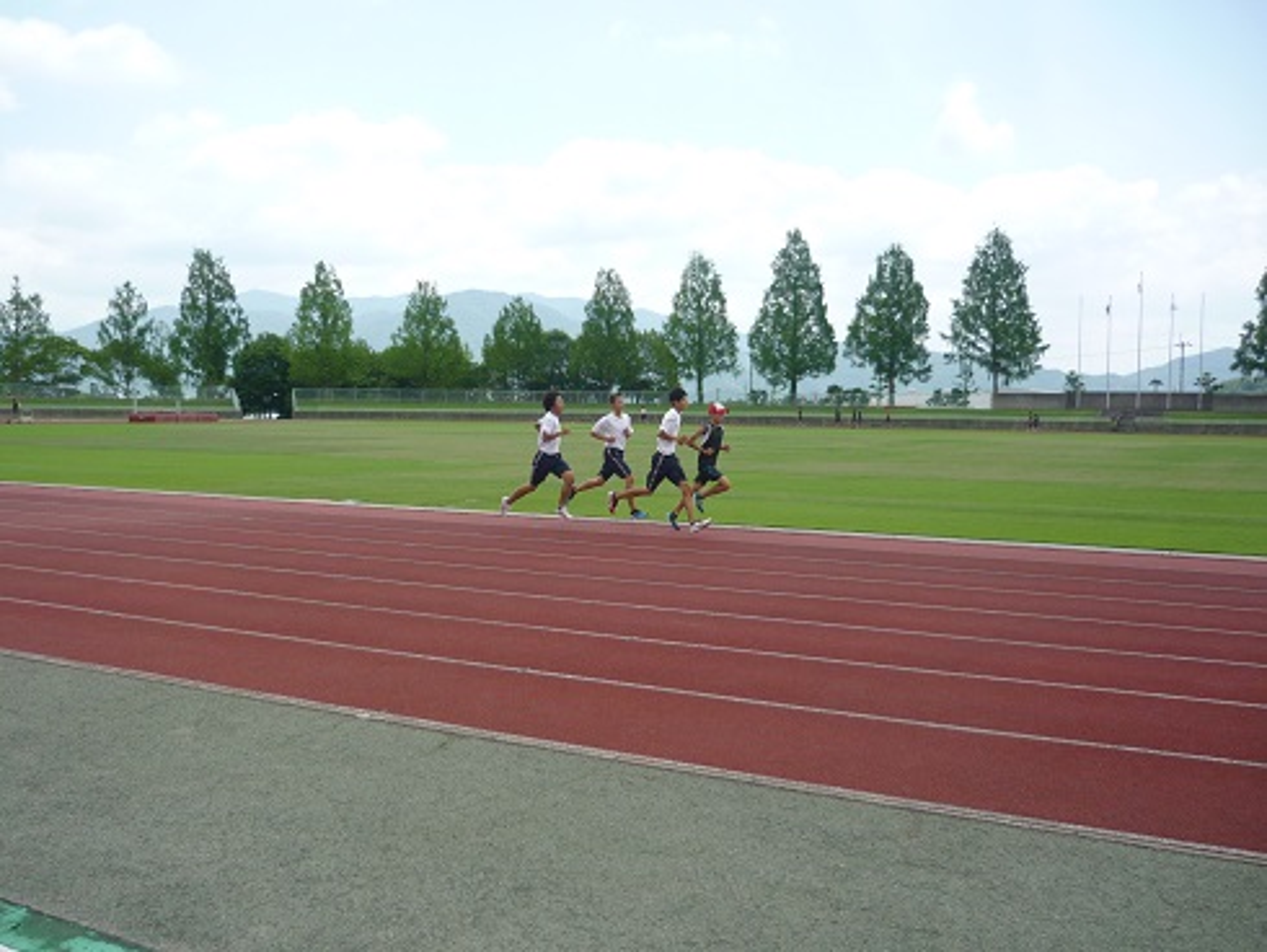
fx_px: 1208
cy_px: 476
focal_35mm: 33
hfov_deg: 55.3
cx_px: 634
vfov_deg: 43.0
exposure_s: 1/800
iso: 100
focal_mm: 5.5
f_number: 2.8
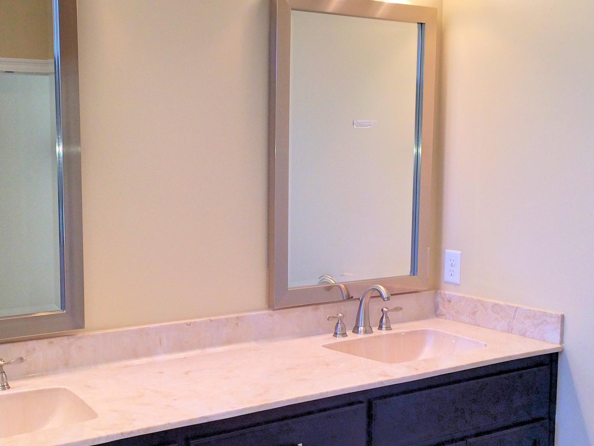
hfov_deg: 38.8
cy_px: 251
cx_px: 238
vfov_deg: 29.6
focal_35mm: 49
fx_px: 841
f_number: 2.2
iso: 32
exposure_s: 1/52
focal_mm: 4.15
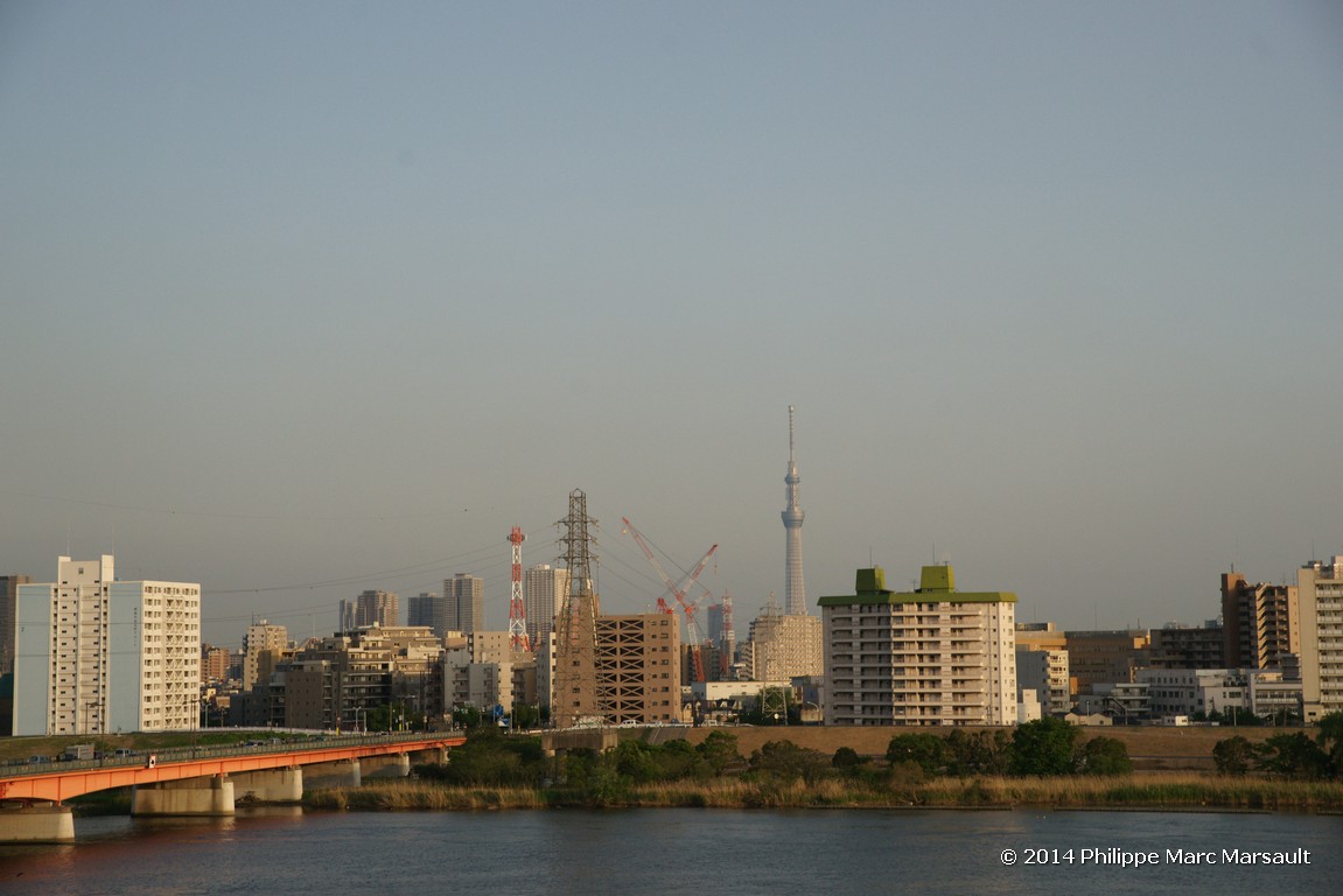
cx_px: 672
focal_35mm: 70
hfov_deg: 28.8
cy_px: 448
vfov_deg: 19.5
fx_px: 2612
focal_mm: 70
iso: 400
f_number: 8
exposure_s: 1/125
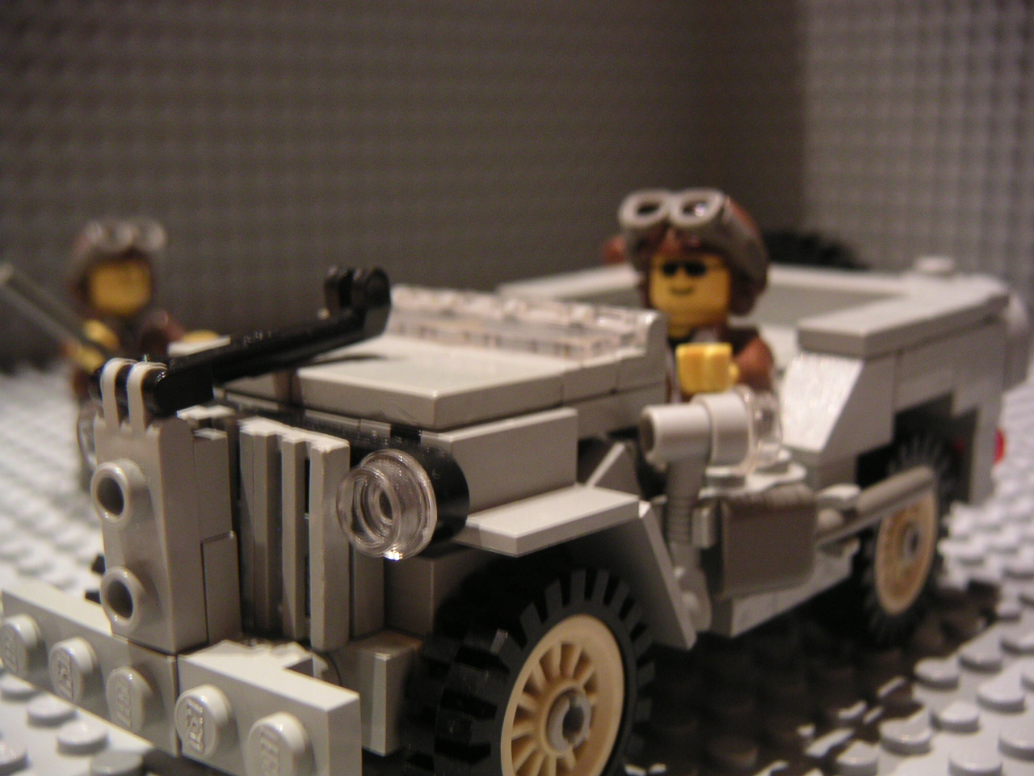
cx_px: 517
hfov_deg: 40.4
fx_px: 1404
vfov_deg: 30.9
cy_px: 388
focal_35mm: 47
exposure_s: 1/3
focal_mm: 7.3
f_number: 2.9
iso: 100
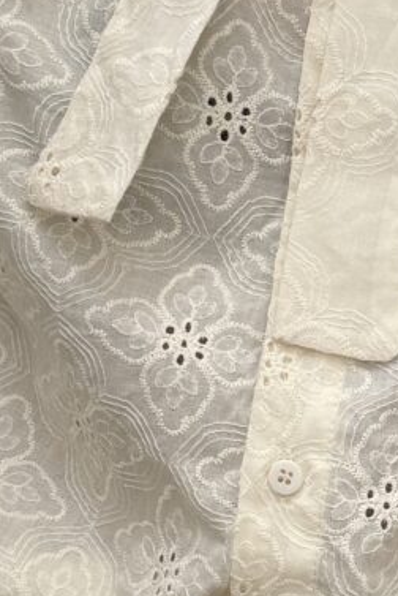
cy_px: 487
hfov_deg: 10.5
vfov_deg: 16.0
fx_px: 2102
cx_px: 543
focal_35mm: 127
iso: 200
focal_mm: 6.76
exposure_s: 1/121
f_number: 1.78
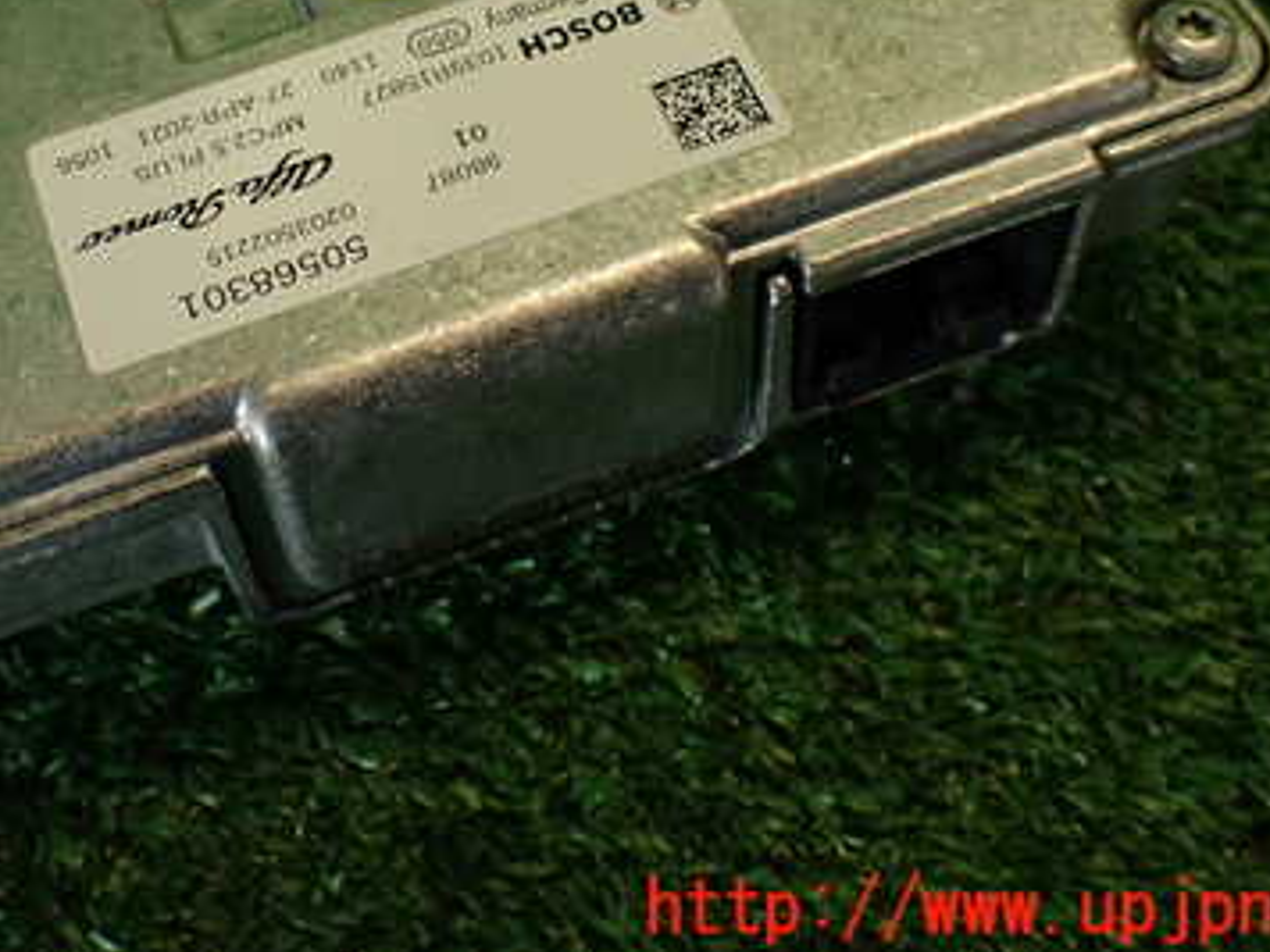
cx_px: 382
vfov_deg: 26.4
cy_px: 153
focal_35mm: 54
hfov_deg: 35.1
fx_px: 1981
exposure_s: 1/60
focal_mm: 5.79
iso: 125
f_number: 2.4
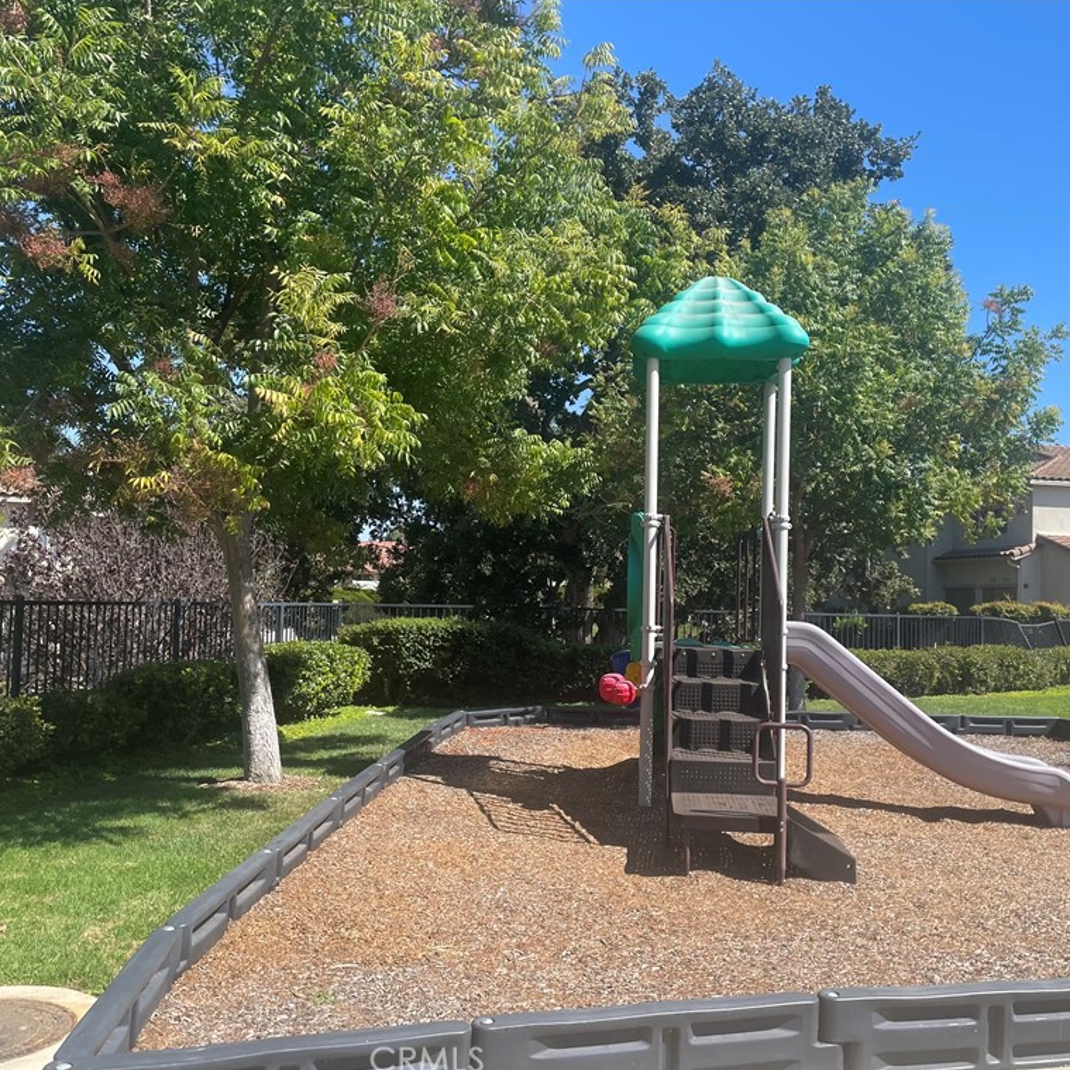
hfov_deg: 52.3
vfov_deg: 52.5
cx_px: 616
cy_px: 539
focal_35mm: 31
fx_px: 1084
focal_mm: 4.2
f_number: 1.6
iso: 32
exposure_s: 1/1949
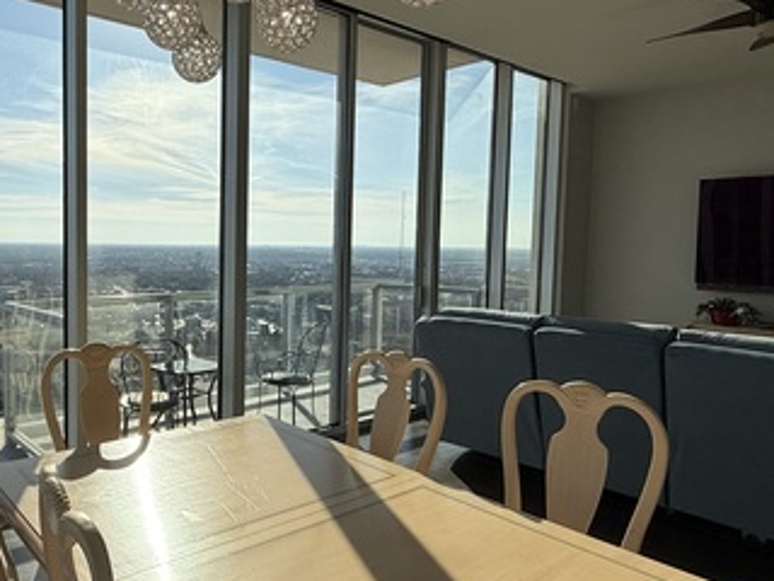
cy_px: 283
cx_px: 252
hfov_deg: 61.7
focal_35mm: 28
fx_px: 626
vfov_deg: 49.7
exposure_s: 1/4149
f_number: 2.2
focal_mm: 2.22
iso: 50
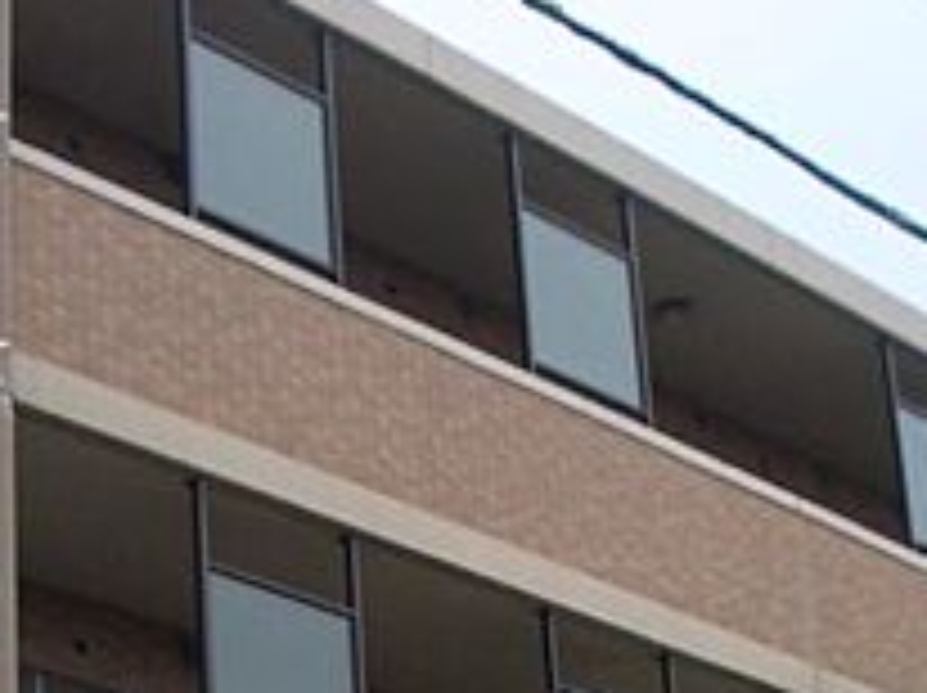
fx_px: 2916
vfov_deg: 13.1
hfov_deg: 18.0
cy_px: 922
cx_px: 576
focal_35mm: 109
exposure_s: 1/250
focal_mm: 5.8
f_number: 4.3
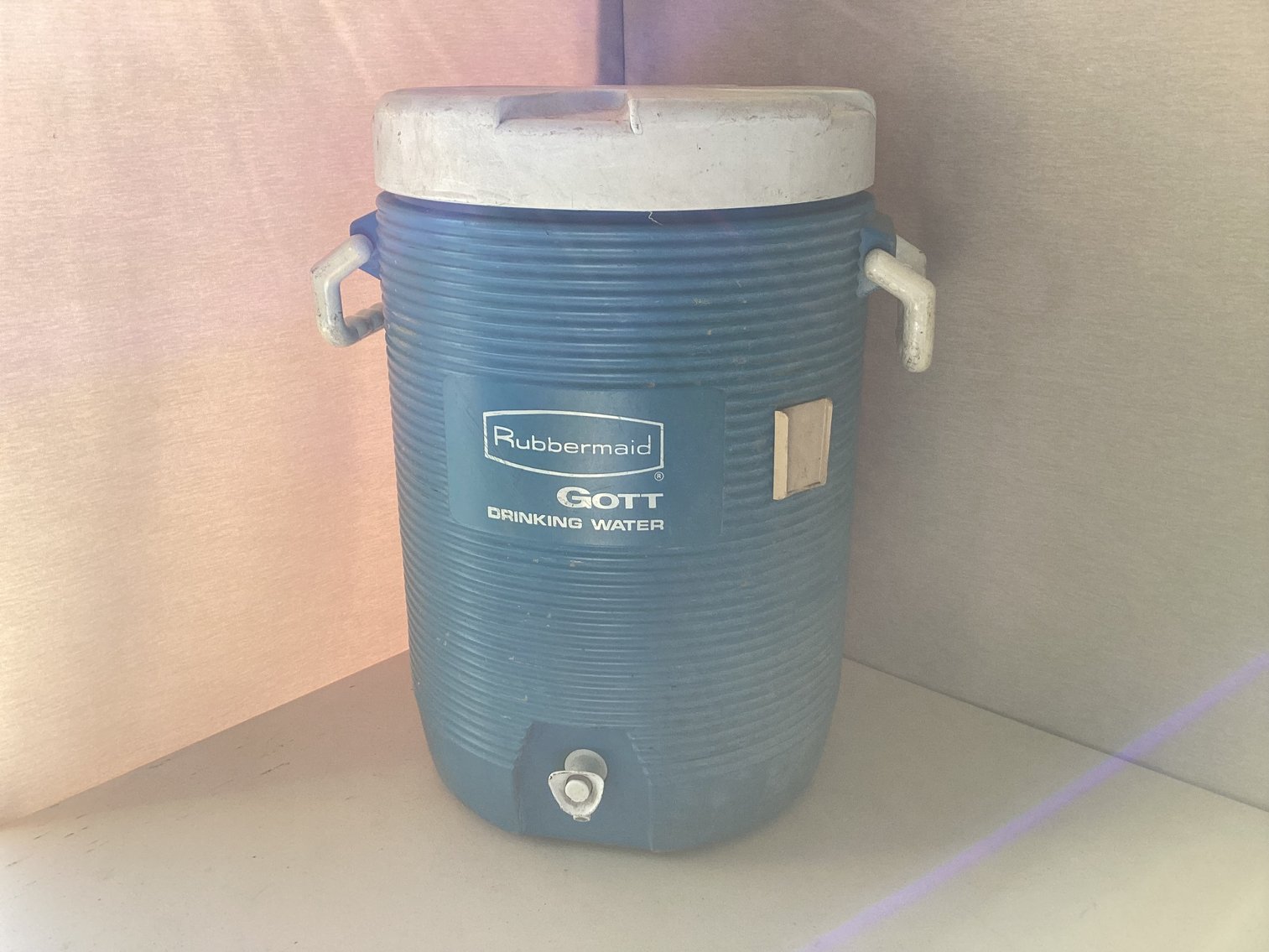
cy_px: 476
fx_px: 1137
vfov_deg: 45.4
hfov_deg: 58.3
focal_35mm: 31
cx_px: 634
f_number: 2.4
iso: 25
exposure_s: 1/157
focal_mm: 3.3
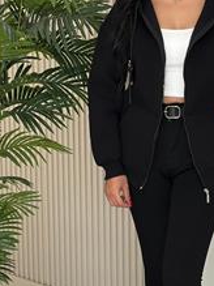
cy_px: 136
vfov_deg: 16.8
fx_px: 965
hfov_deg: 12.6
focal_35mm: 117
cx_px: 175
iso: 80
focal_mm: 6.86
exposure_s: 1/368
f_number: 1.78
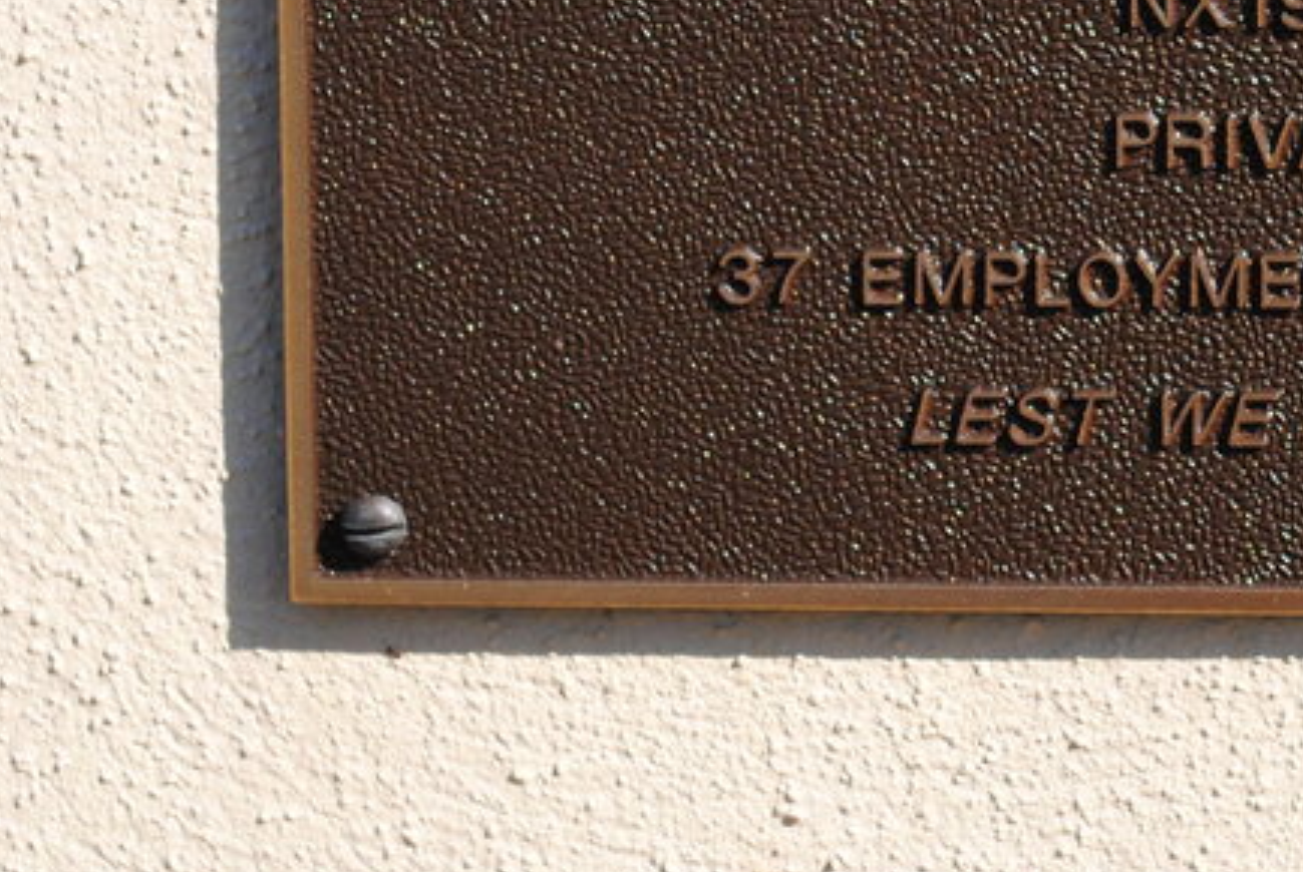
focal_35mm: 190
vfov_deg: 7.2
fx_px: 6892
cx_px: 1244
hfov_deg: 10.7
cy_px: -53
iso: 100
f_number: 8
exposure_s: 1/250
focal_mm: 55
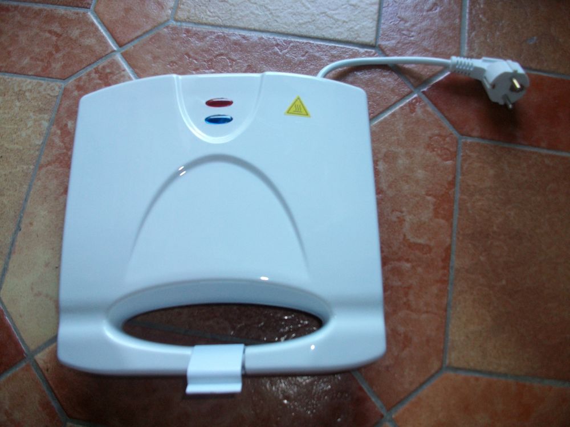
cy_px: 214
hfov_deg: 56.8
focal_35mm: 32
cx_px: 285
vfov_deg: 44.2
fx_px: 527
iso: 115
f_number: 2.9
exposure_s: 1/40
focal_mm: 5.7
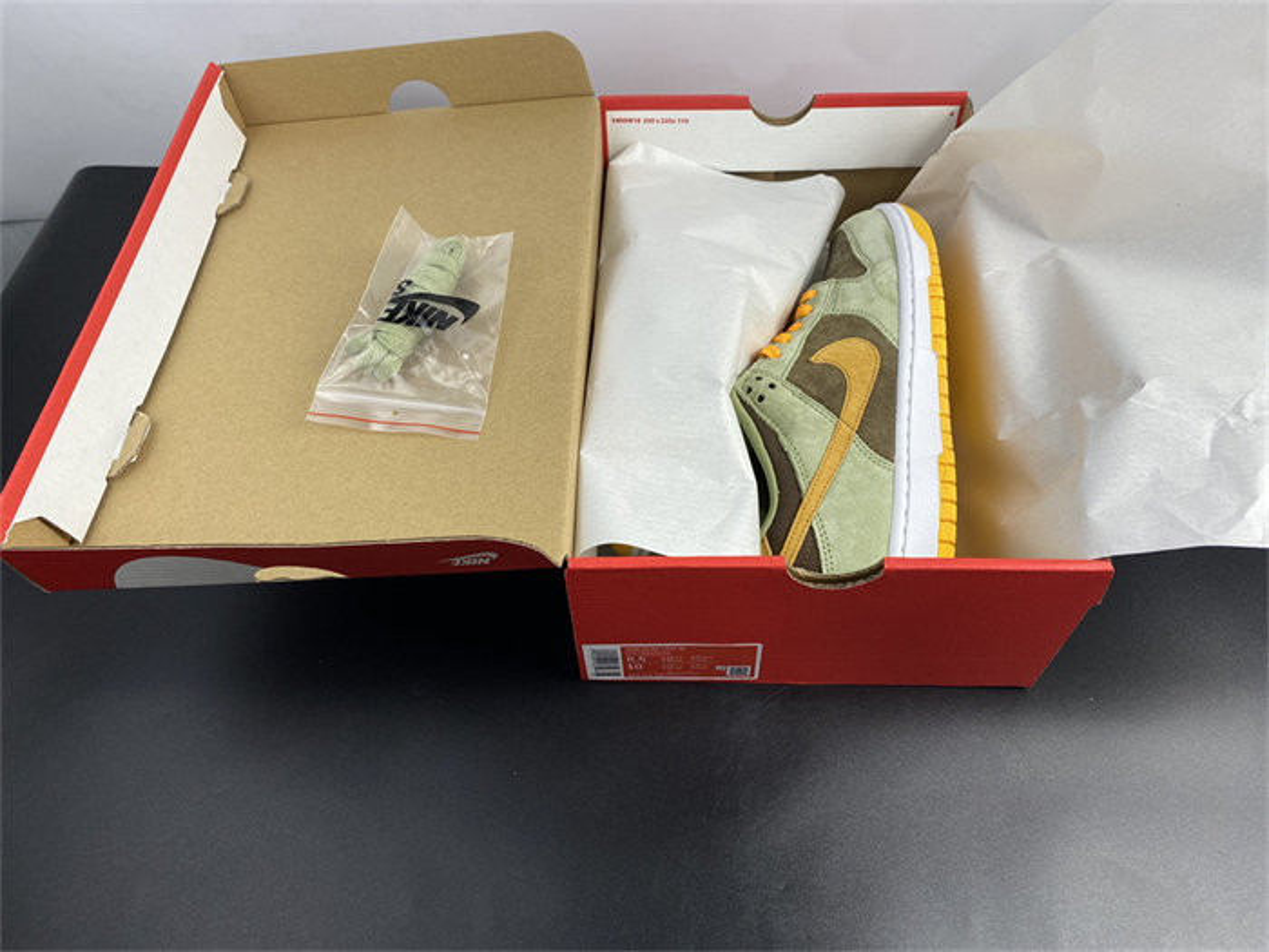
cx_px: 634
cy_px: 476
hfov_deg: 67.3
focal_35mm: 26
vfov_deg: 53.1
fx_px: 953
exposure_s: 1/100
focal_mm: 4.25
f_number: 1.8
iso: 50
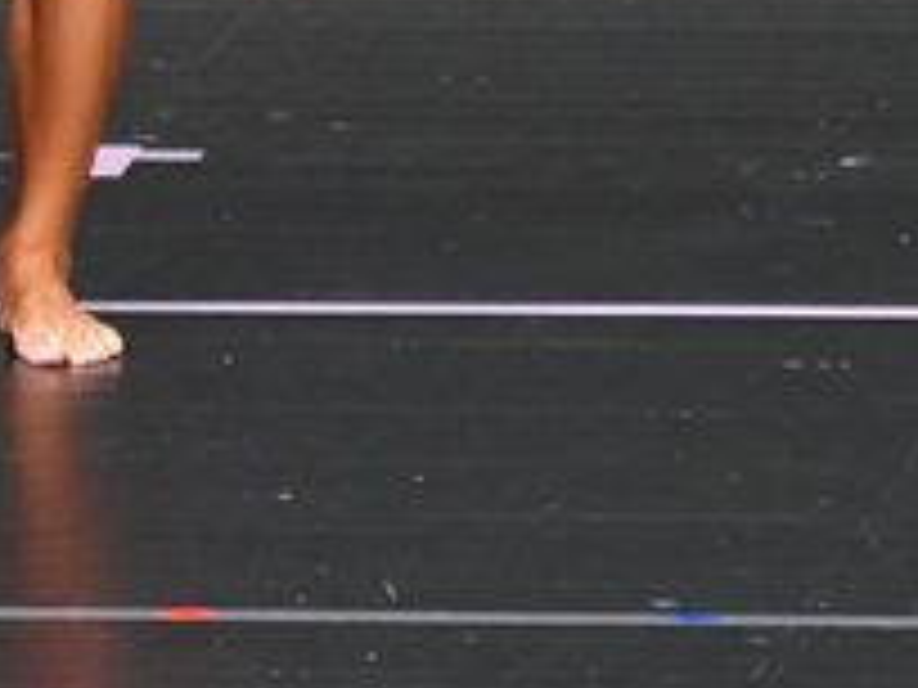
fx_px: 33415
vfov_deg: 1.2
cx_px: 259
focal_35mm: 1260
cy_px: -274
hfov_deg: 1.6
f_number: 5.6
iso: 5000
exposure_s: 1/400
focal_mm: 230
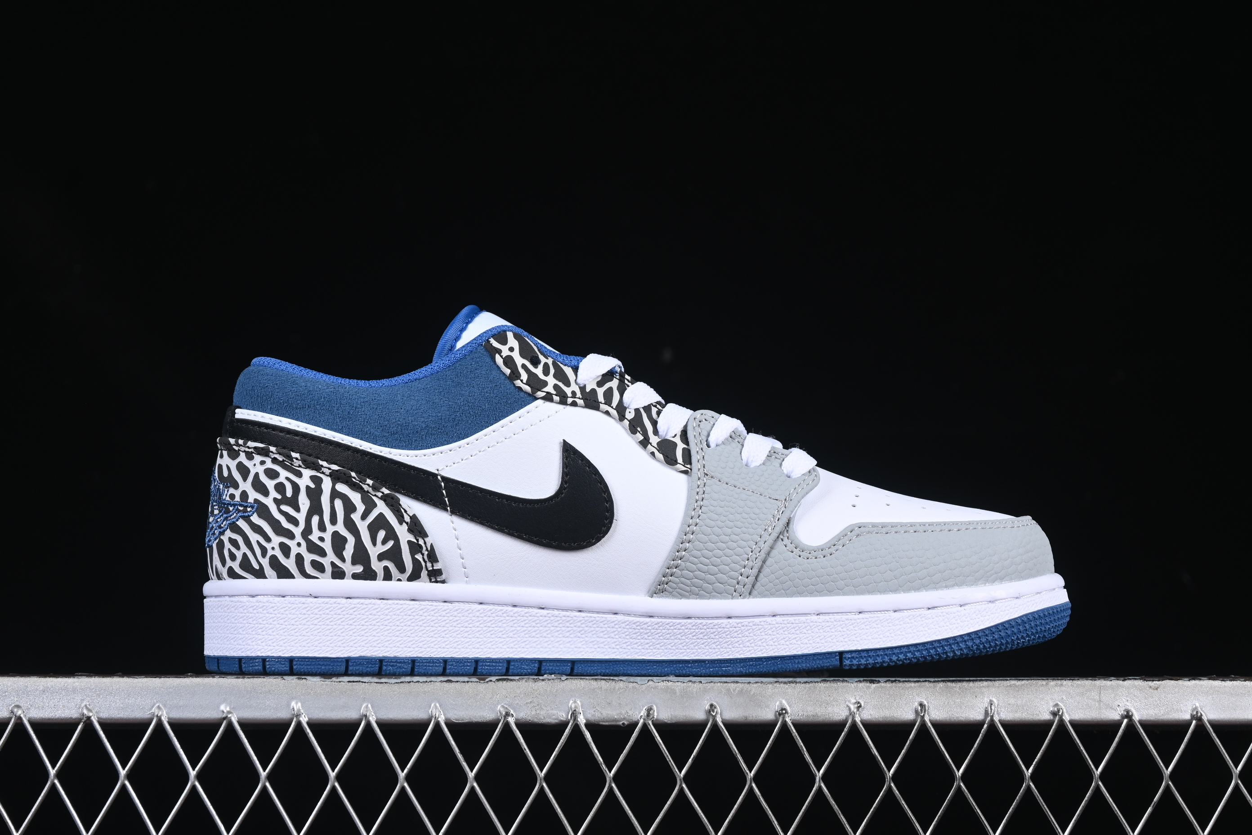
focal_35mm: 75
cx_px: 626
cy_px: 418
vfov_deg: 18.2
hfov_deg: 27.0
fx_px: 2608
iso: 160
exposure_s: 1/80
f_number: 7.1
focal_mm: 50
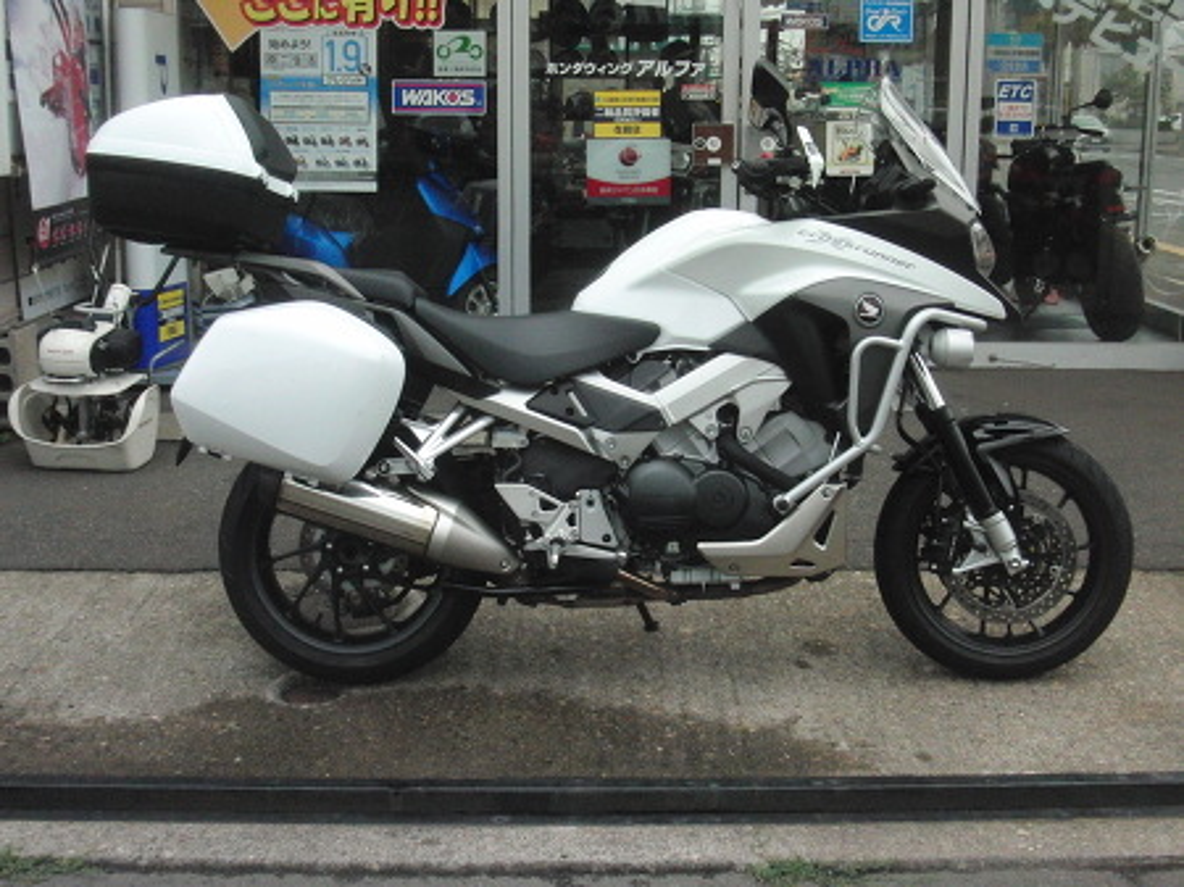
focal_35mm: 38
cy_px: 444
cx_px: 592
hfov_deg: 49.0
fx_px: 1299
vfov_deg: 37.7
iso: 400
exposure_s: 1/500
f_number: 3.9
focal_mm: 6.66
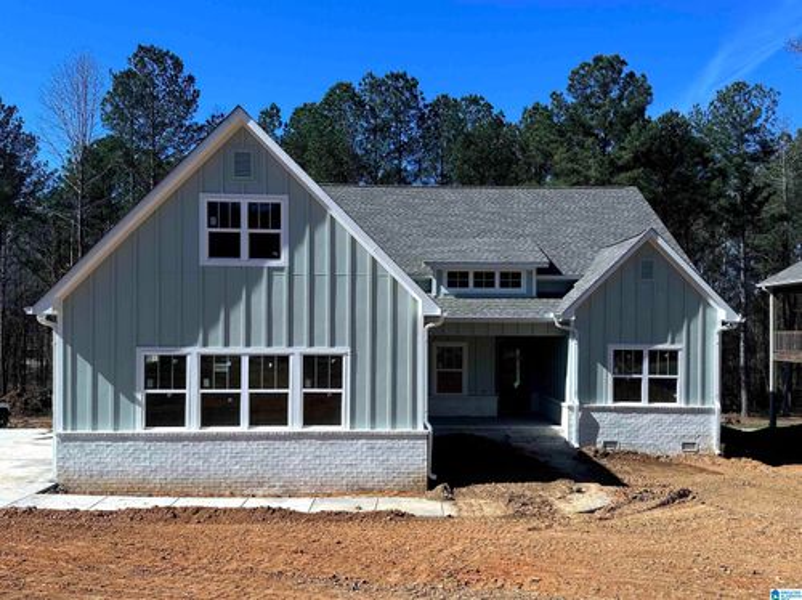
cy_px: 300
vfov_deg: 56.7
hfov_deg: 71.6
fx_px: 556
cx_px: 401
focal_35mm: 24
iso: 80
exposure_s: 1/4184
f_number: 1.78
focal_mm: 6.86
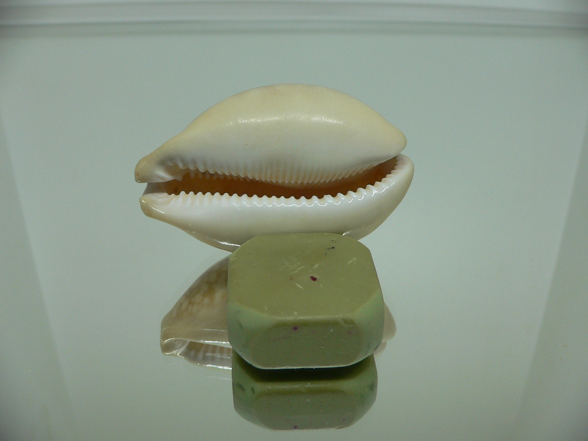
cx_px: 294
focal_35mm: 35
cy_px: 220
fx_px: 595
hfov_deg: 52.6
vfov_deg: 40.7
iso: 100
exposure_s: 1/60
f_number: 2.8
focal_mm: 4.6
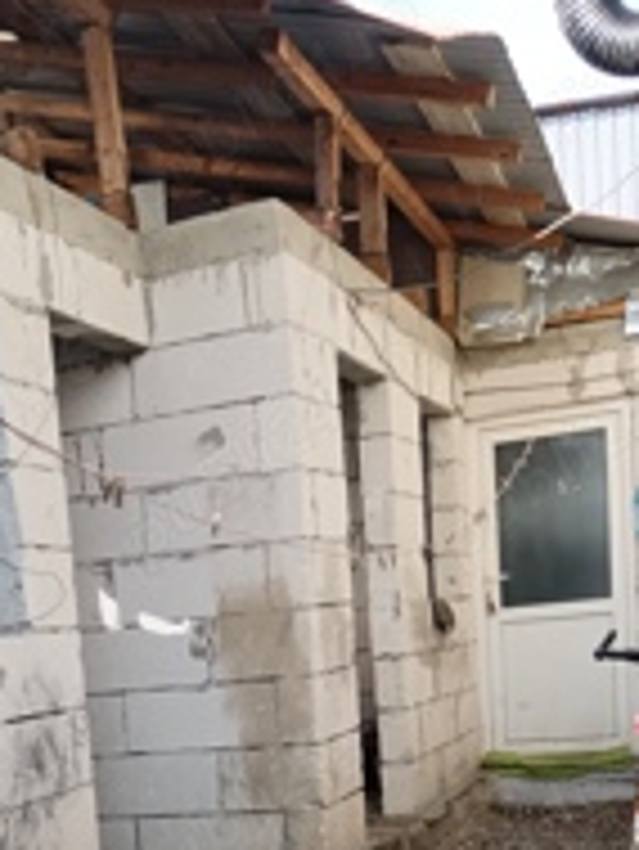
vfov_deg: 31.1
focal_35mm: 57
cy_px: 868
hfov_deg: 25.2
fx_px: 1401
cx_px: 112
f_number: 1.9
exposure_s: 1/900
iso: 1142
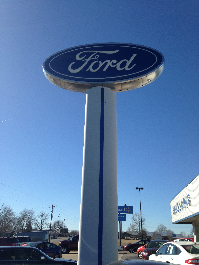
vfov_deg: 55.4
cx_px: 100
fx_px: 253
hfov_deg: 42.9
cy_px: 132
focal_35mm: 33
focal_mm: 4.12
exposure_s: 1/1695
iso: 50
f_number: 2.4
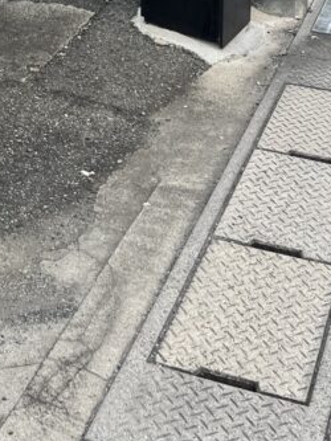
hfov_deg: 18.2
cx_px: 44
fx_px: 1019
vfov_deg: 21.1
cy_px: -200
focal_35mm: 80
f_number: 1.6
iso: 50
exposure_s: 1/693
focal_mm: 5.1
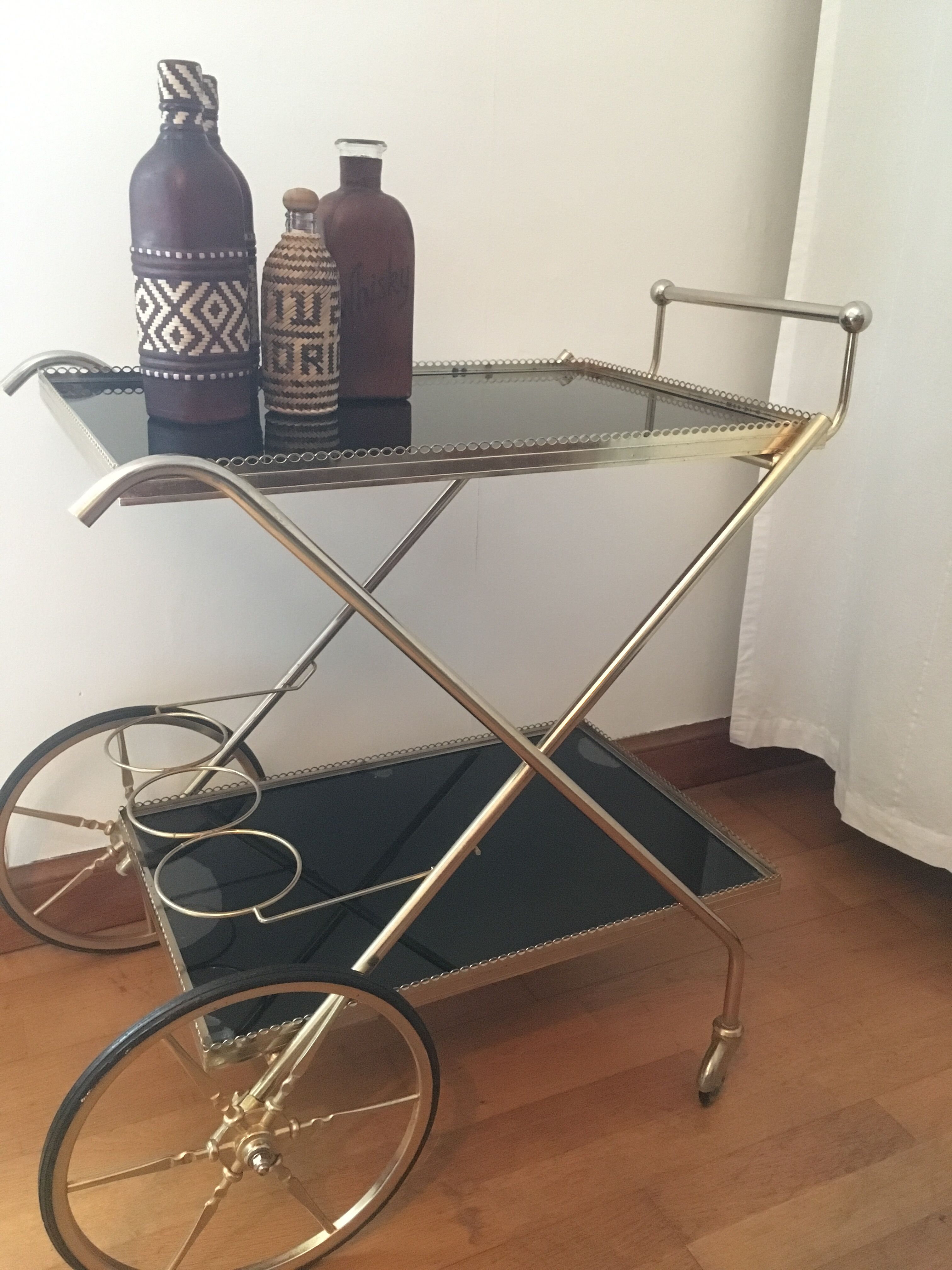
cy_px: 635
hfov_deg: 48.2
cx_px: 476
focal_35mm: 29
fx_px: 1063
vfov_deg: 61.7
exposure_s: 1/17
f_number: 2.2
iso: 1000
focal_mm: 4.15
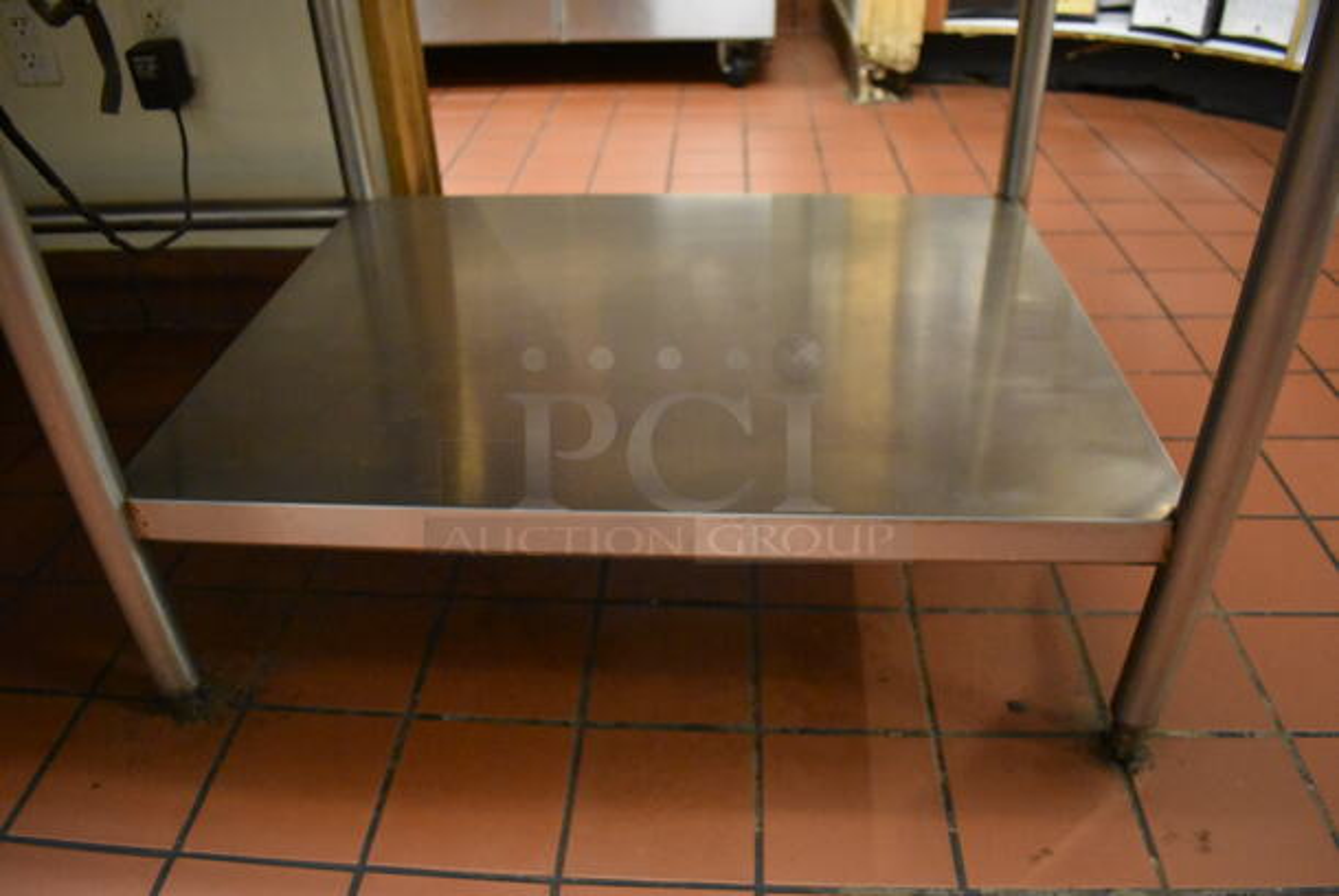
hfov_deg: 67.3
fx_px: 1005
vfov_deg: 48.0
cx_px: 670
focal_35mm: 27
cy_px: 448
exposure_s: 1/125
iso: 7200
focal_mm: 18
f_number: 3.5
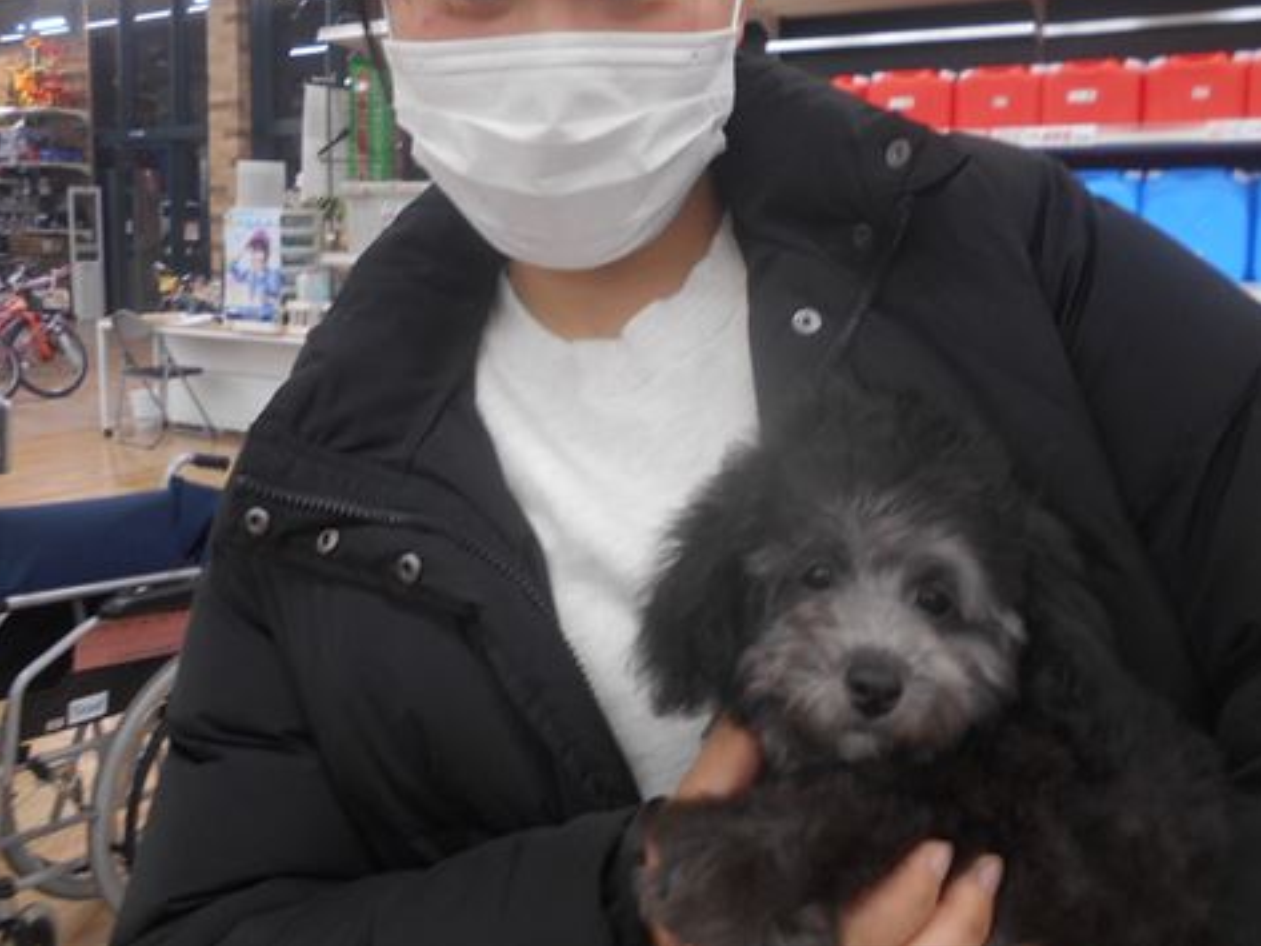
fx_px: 1202
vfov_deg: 42.6
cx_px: 669
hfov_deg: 55.3
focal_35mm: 33
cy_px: 349
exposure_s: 1/30
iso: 140
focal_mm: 4.6
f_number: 3.2
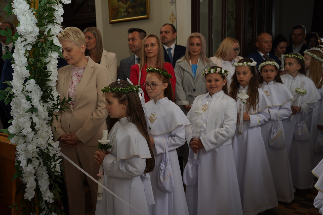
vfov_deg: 38.9
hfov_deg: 55.8
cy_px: 108
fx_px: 305
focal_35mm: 34
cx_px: 162
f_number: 4
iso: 200
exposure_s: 1/100
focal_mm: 34
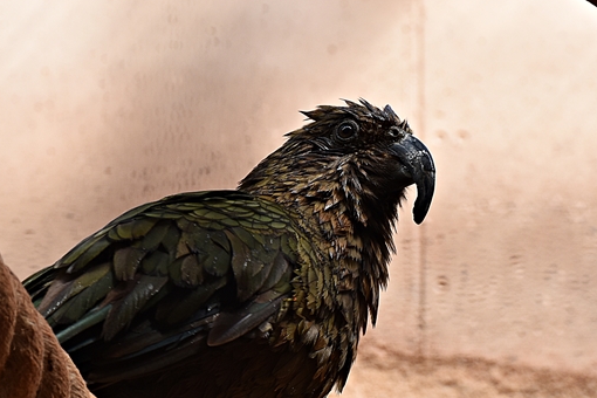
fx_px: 3996
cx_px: 287
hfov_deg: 8.5
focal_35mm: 241
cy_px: 267
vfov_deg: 5.7
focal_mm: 80
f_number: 8
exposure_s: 1/250
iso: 320
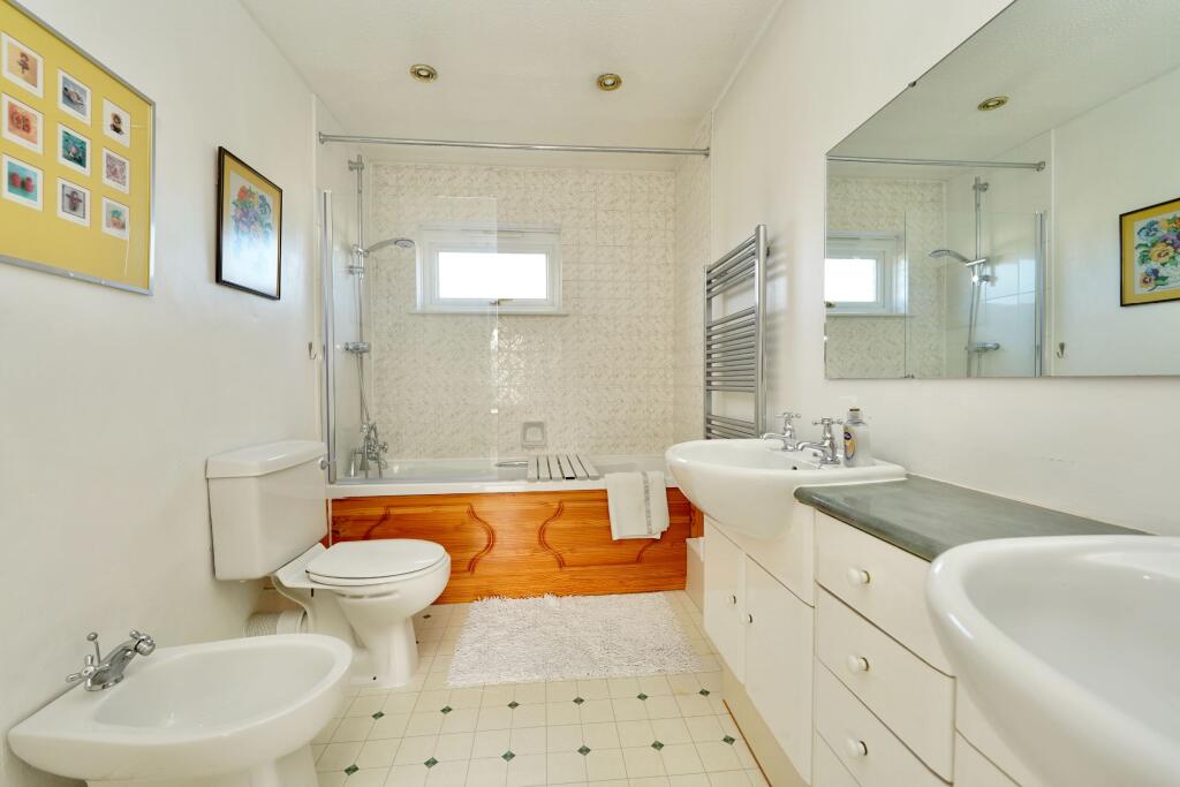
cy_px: 394
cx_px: 590
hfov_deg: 104.2
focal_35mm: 14
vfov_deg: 81.2
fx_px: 459
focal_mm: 14
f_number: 4
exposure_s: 1/160
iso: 640
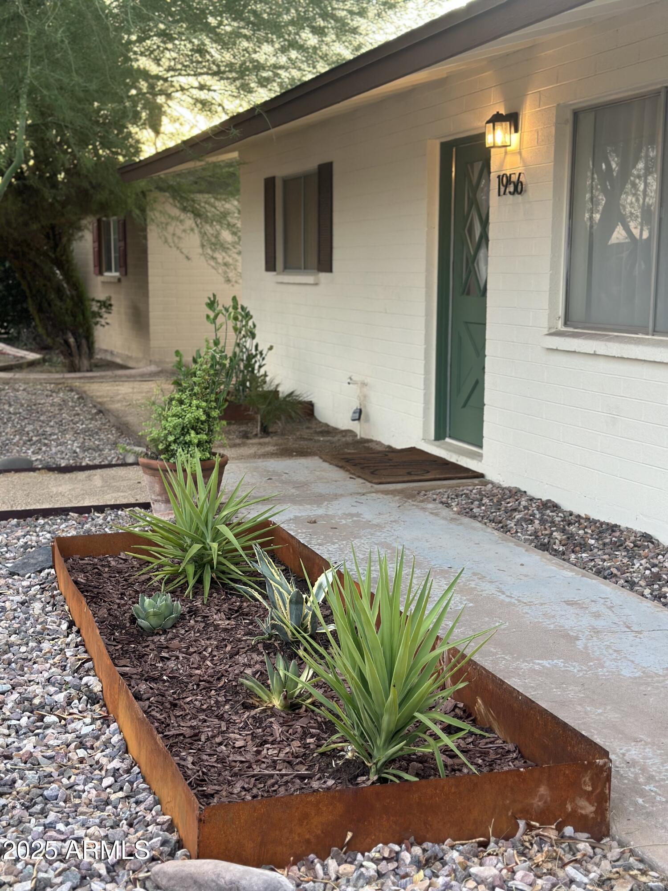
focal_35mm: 48
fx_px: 1235
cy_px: 446
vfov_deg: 39.7
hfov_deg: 30.3
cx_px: 334
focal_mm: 6.86
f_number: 1.78
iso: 125
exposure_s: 1/102
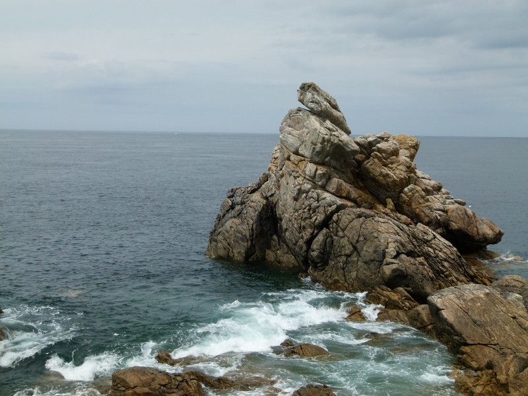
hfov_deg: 39.7
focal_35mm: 48
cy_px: 198
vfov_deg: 30.3
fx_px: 732
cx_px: 264
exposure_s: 1/1000
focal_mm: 8.7
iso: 100
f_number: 4
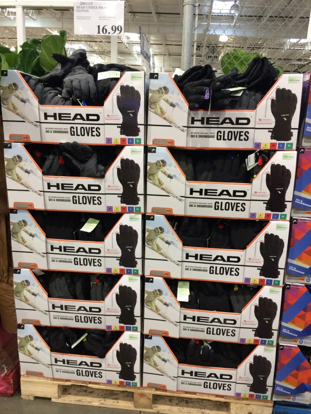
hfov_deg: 48.2
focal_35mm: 29
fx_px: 347
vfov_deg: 61.7
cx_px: 156
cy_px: 207
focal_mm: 4.15
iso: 100
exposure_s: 1/30
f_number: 2.2
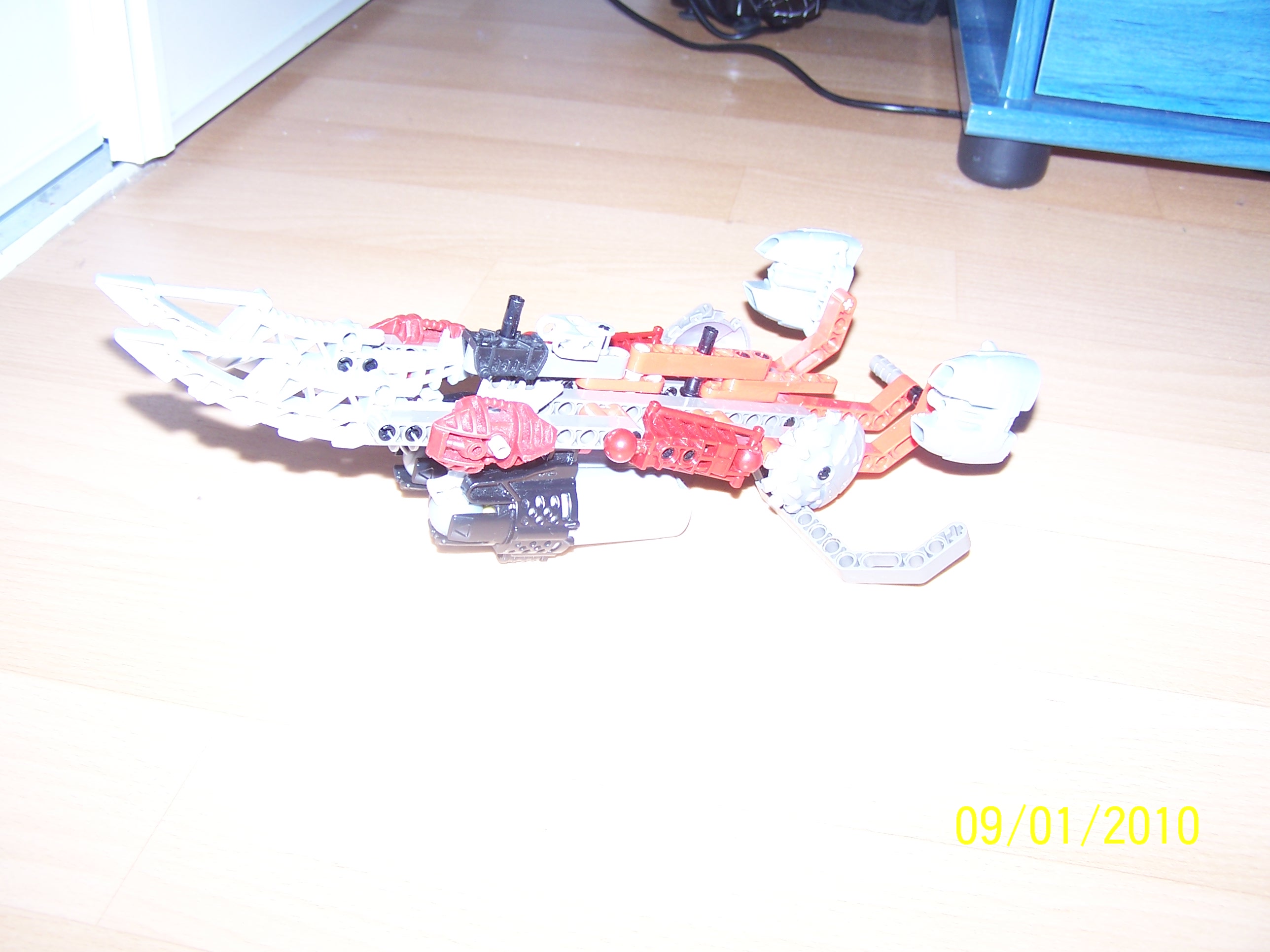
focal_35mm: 38
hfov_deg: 49.0
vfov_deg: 37.7
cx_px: 635
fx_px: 1394
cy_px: 476
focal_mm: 6.3
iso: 80
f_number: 2.8
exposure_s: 1/60
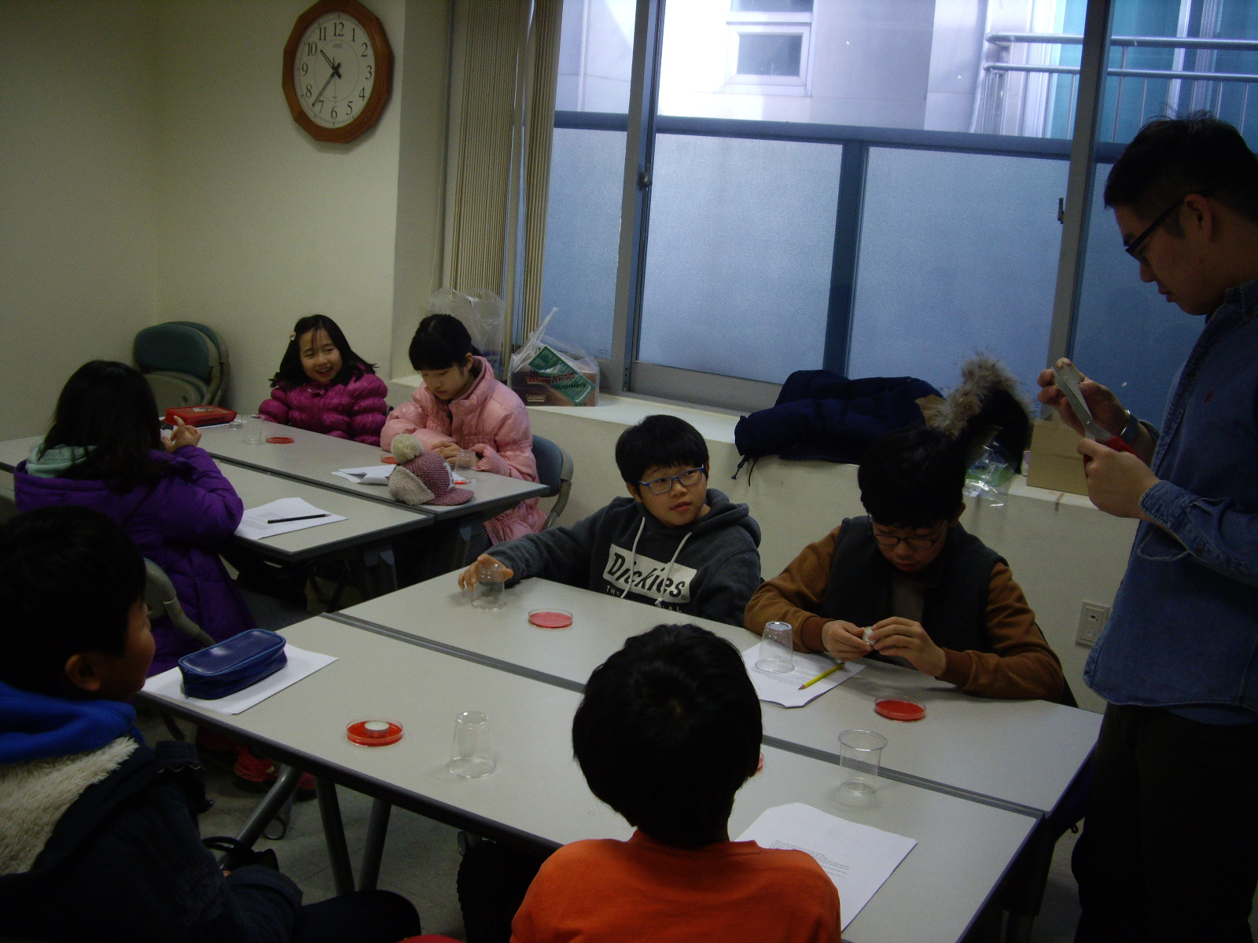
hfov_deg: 49.0
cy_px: 472
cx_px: 629
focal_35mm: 38
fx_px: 1381
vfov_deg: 37.7
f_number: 2.8
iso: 200
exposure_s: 1/80
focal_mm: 7.9
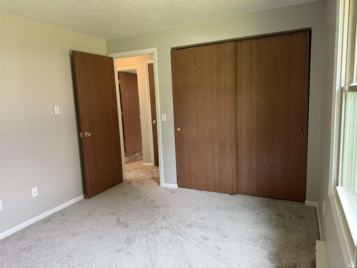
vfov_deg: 56.8
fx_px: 248
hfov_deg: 71.6
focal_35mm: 24
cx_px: 178
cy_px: 134
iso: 320
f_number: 1.78
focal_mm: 6.76
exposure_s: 1/60
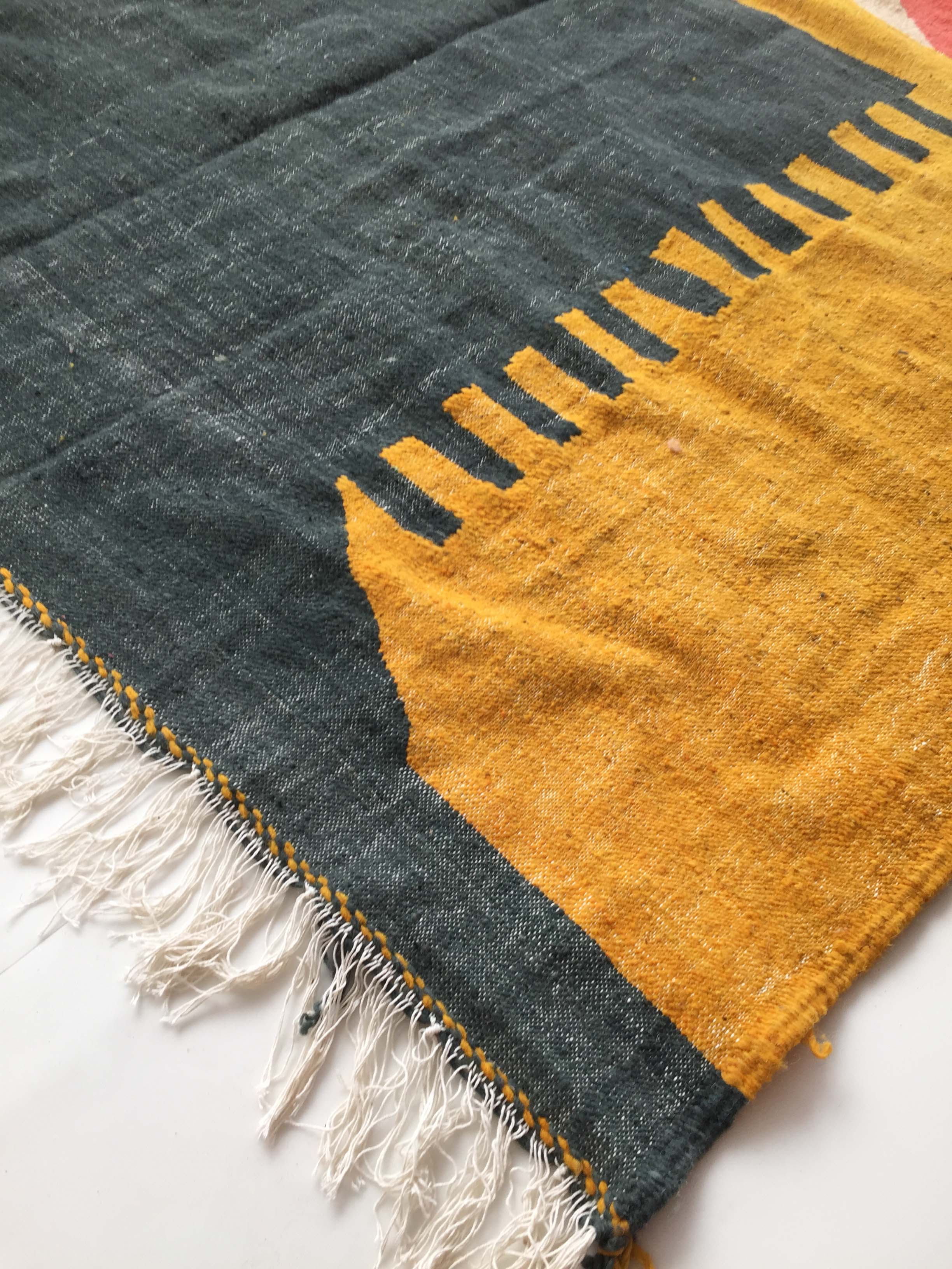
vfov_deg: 61.7
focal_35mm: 29
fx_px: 1063
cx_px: 476
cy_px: 634
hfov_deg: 48.2
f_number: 2.2
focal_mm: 4.15
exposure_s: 1/50
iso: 32
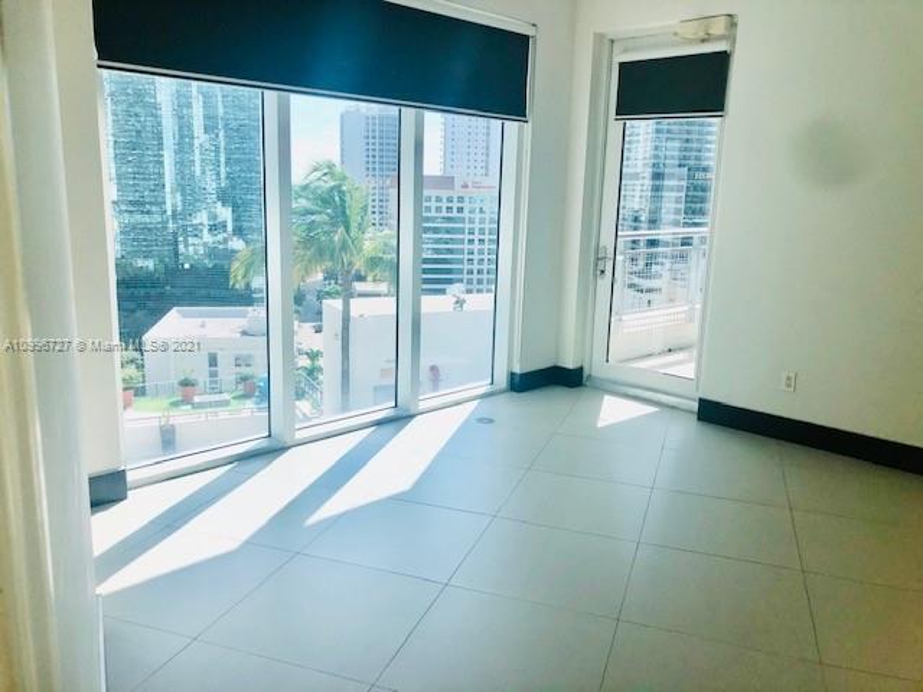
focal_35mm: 28
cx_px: 462
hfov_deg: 63.4
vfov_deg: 49.7
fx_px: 747
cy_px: 346
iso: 20
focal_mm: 3.99
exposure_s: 1/1056
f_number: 1.8
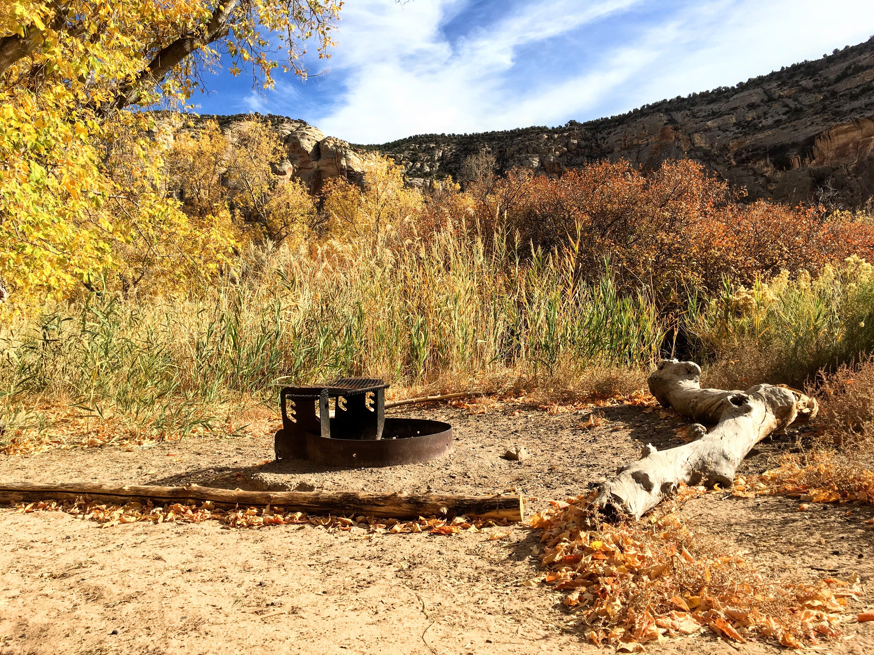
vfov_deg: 48.2
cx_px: 437
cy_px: 328
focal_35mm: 29
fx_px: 732
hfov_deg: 61.7
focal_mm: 4.15
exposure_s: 1/1425
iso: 25
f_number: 2.2
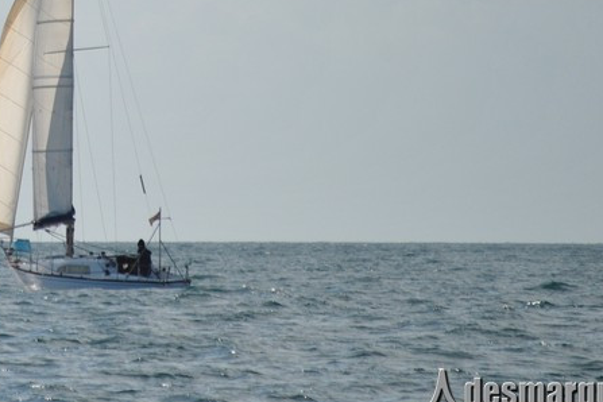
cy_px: -24
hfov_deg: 3.0
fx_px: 11506
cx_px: -20
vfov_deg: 2.0
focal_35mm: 687
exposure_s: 1/1600
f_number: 5.6
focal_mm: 200
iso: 200
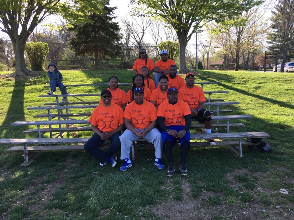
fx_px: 246
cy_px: 110
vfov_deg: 48.2
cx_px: 147
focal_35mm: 29
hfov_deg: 61.7
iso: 25
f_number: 2.2
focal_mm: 4.15
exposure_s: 1/308
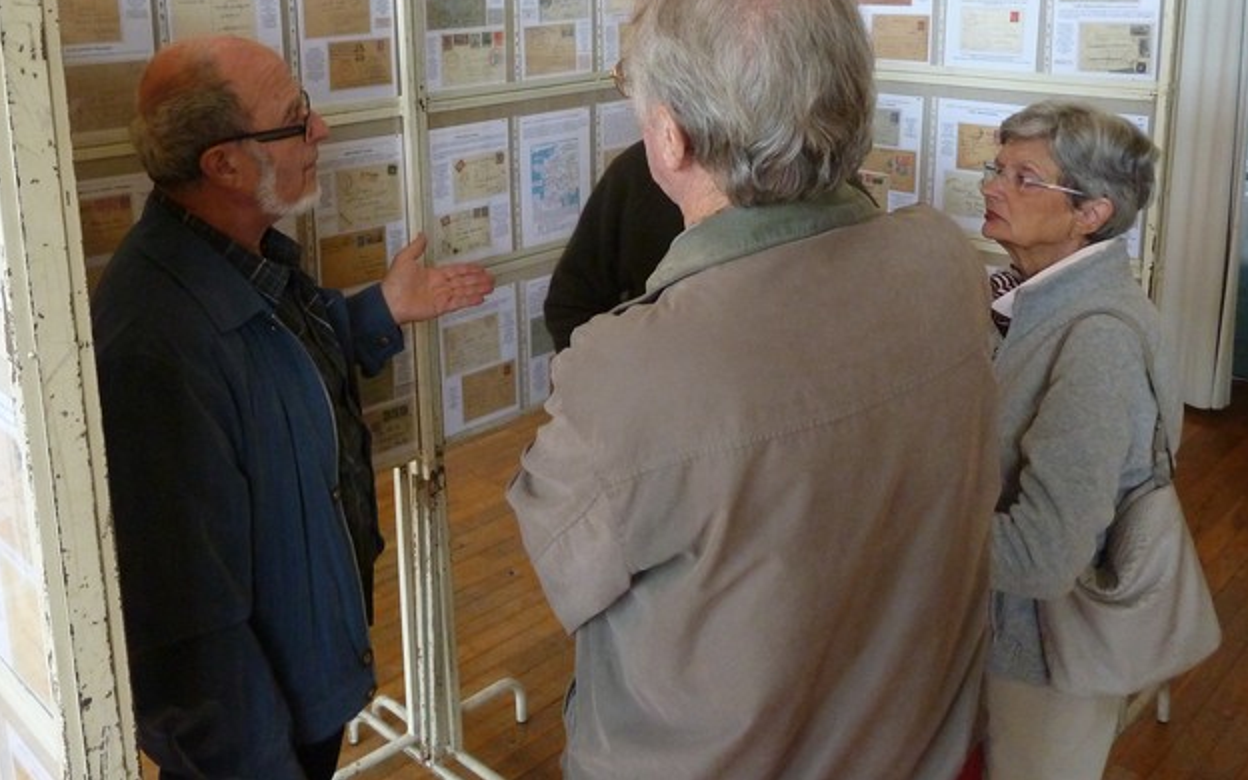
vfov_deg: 36.3
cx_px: 562
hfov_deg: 56.6
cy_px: 184
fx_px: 1156
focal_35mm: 34
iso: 400
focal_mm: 4.1
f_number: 3.3
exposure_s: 1/30
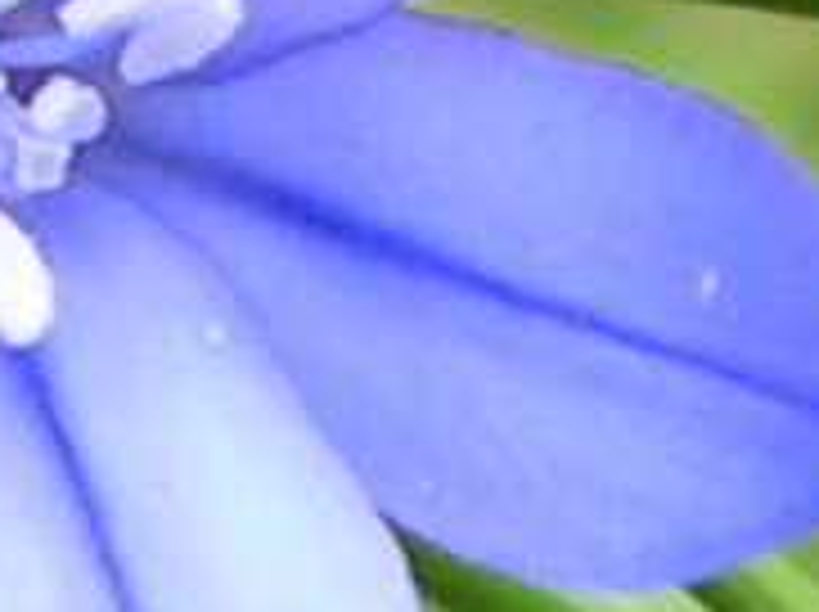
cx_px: -108
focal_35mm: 209
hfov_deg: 9.4
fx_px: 4938
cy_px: 189
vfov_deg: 7.1
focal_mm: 8
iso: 100
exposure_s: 1/296
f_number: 2.8
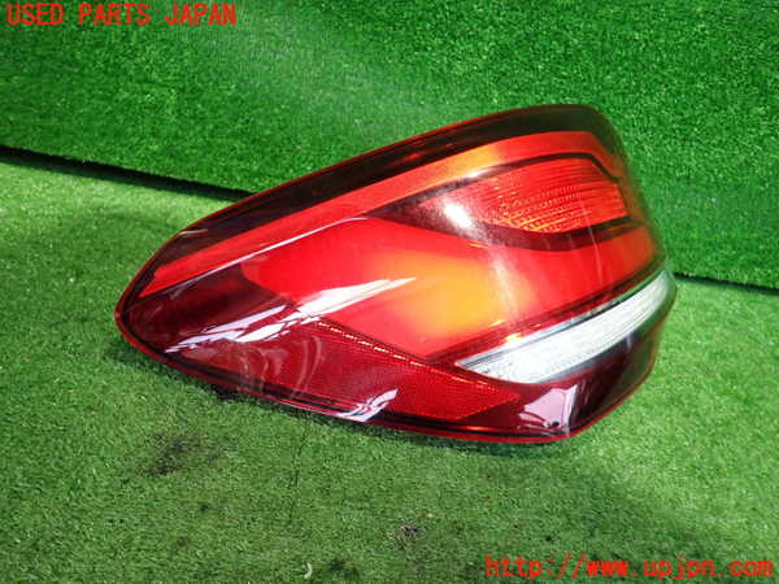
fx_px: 563
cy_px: 292
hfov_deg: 69.4
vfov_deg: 54.9
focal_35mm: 25
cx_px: 390
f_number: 2
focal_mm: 4.5
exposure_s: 1/40
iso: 500
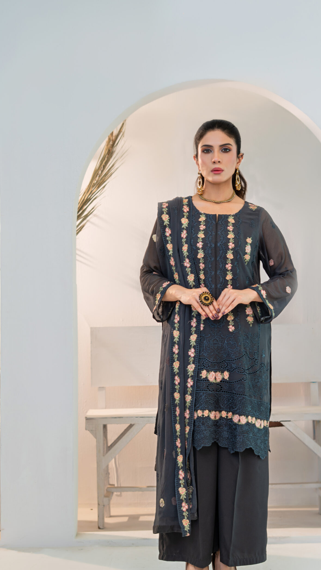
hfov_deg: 18.8
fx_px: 968
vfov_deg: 32.8
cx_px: 206
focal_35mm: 64
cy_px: 313
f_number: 3.5
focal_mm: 50
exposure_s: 1/100
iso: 160
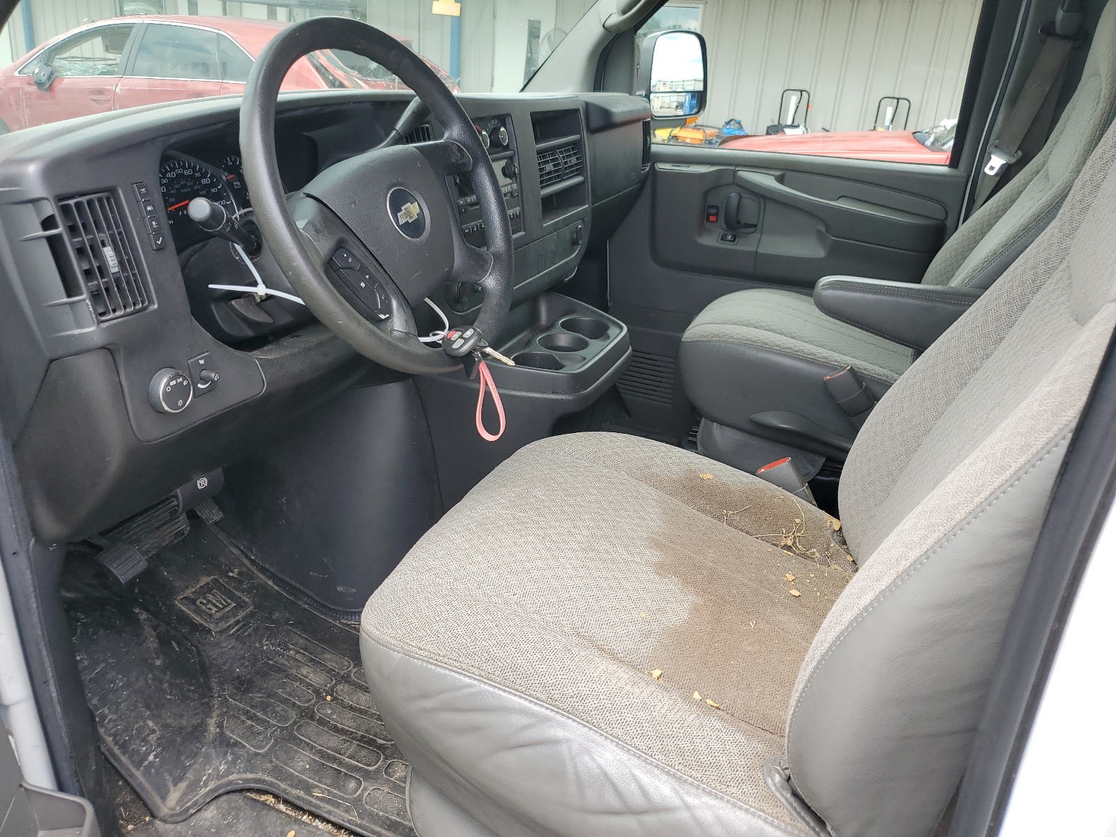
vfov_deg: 53.1
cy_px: 418
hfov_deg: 67.3
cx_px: 558
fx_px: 838
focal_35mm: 26
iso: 50
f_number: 1.5
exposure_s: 1/385
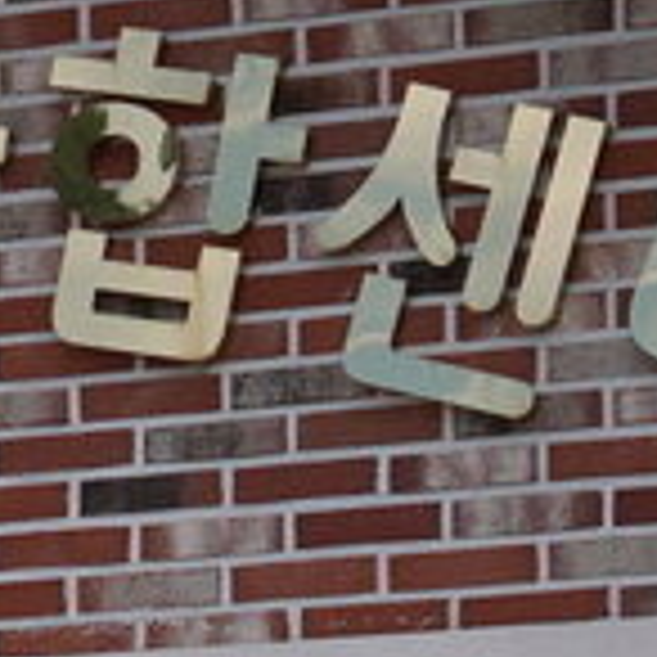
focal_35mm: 293
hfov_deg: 6.0
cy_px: 1645
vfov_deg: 5.7
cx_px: 112
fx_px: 6292
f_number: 2.8
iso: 100
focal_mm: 24
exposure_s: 1/2500
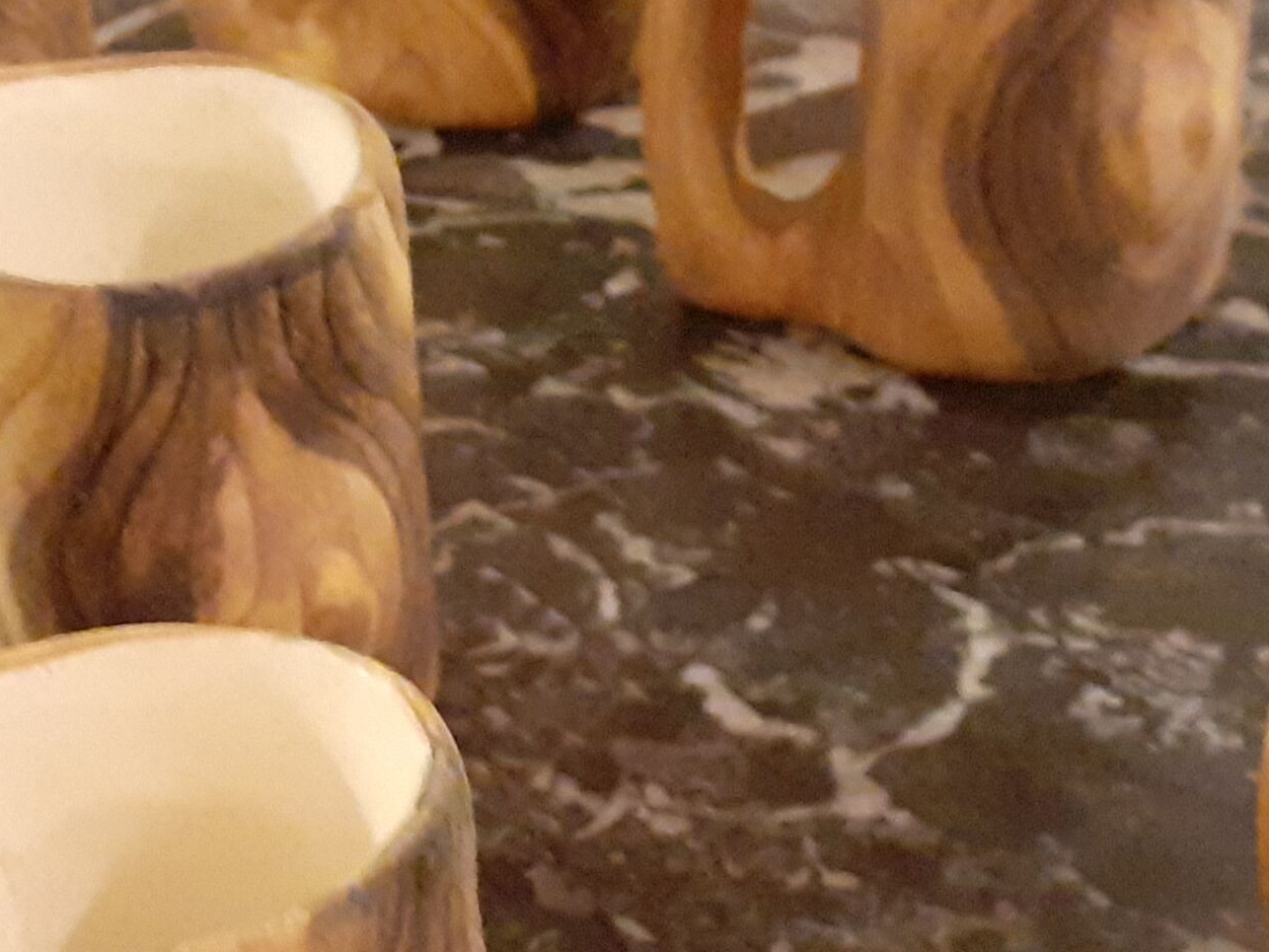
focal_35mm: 89
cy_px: 607
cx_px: 481
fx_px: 3263
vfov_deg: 16.6
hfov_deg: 22.0
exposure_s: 1/20
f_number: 1.9
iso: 640
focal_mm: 3.6
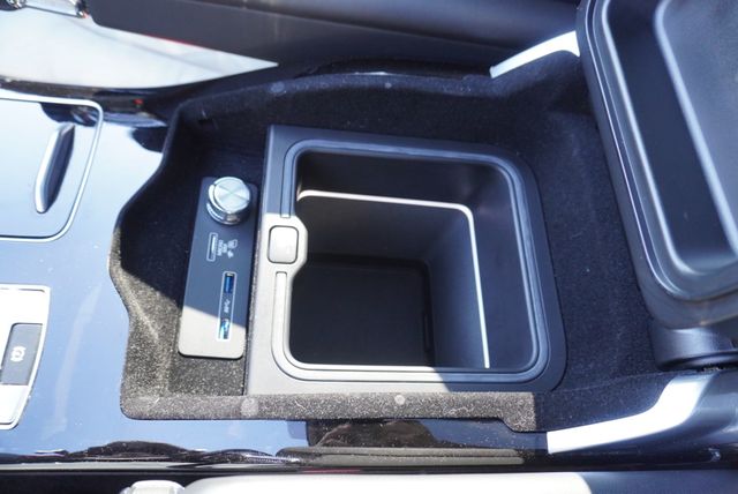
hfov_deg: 73.7
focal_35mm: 24
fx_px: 492
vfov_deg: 53.2
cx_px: 369
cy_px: 247
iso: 640
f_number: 4
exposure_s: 1/60
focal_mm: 16
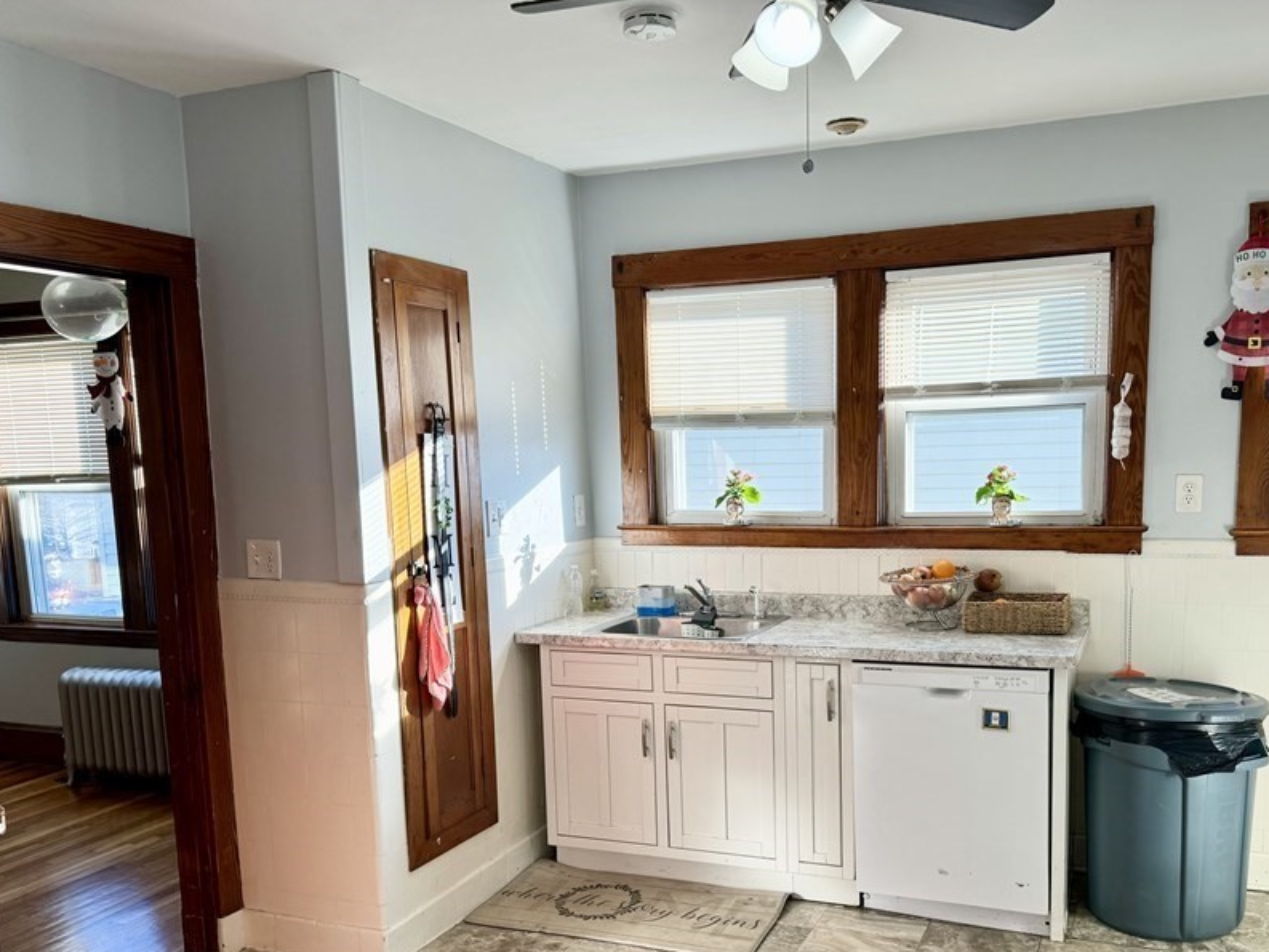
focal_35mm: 31
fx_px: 1137
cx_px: 722
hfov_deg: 58.1
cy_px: 611
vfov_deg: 45.0
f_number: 1.78
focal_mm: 6.86
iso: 80
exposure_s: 1/240
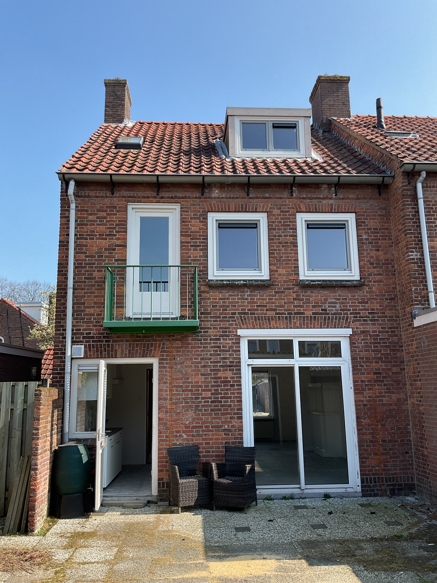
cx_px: 218
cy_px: 292
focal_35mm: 29
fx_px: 488
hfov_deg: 48.2
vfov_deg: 61.7
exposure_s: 1/816
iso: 16
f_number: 1.8
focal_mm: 3
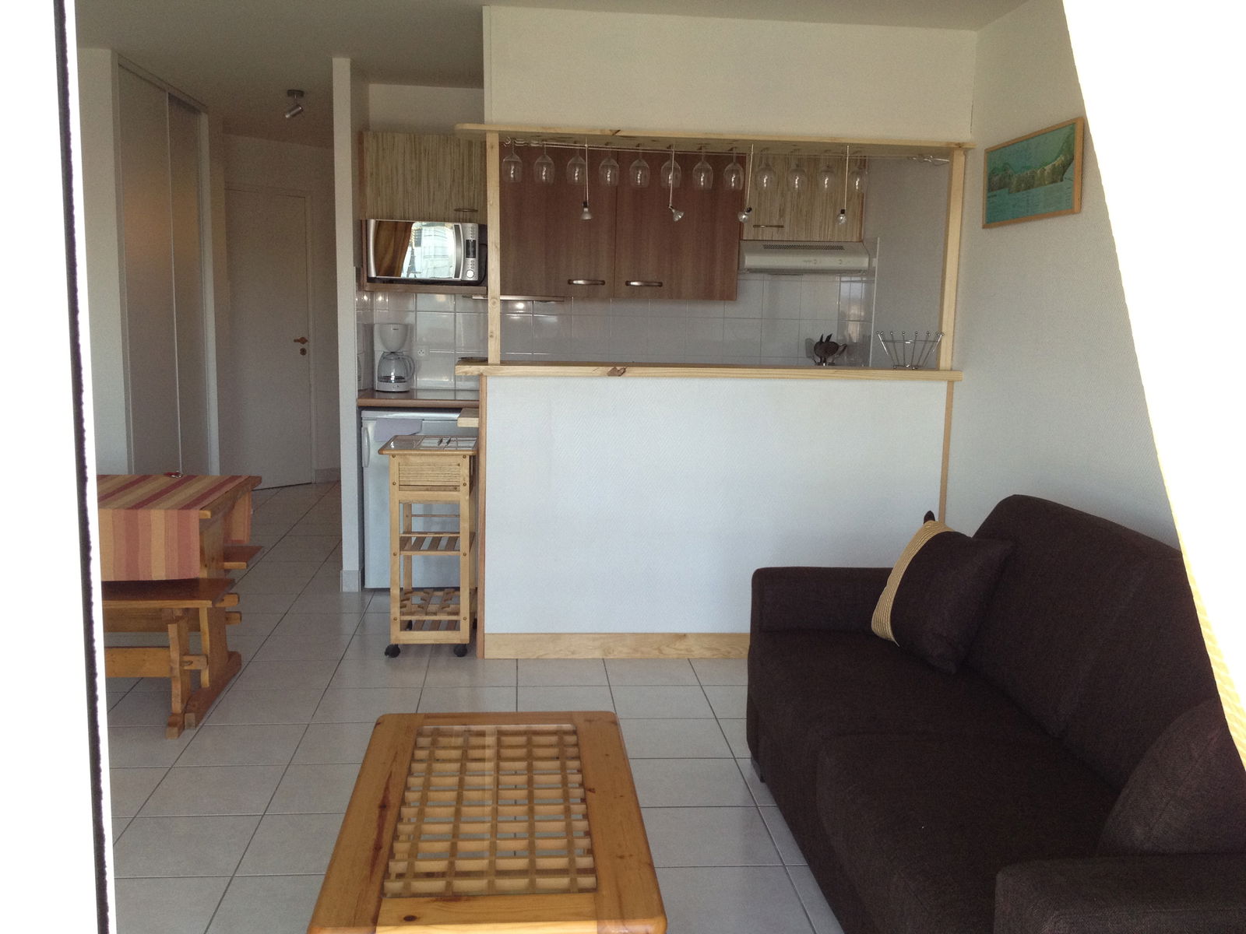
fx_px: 1260
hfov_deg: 52.6
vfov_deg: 40.7
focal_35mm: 35
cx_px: 623
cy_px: 467
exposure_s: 1/60
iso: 100
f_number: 2.4
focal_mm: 4.28
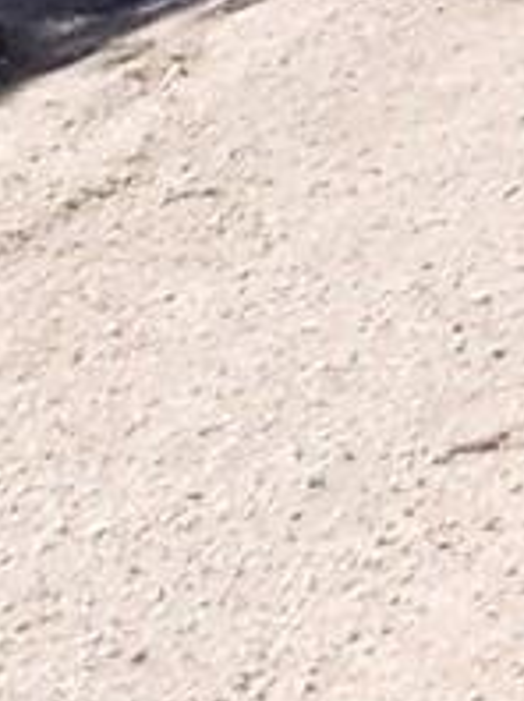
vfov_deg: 8.8
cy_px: -1409
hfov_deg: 7.0
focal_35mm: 186
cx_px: 1689
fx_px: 3762
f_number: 6
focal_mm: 4
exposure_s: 1/1500
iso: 800
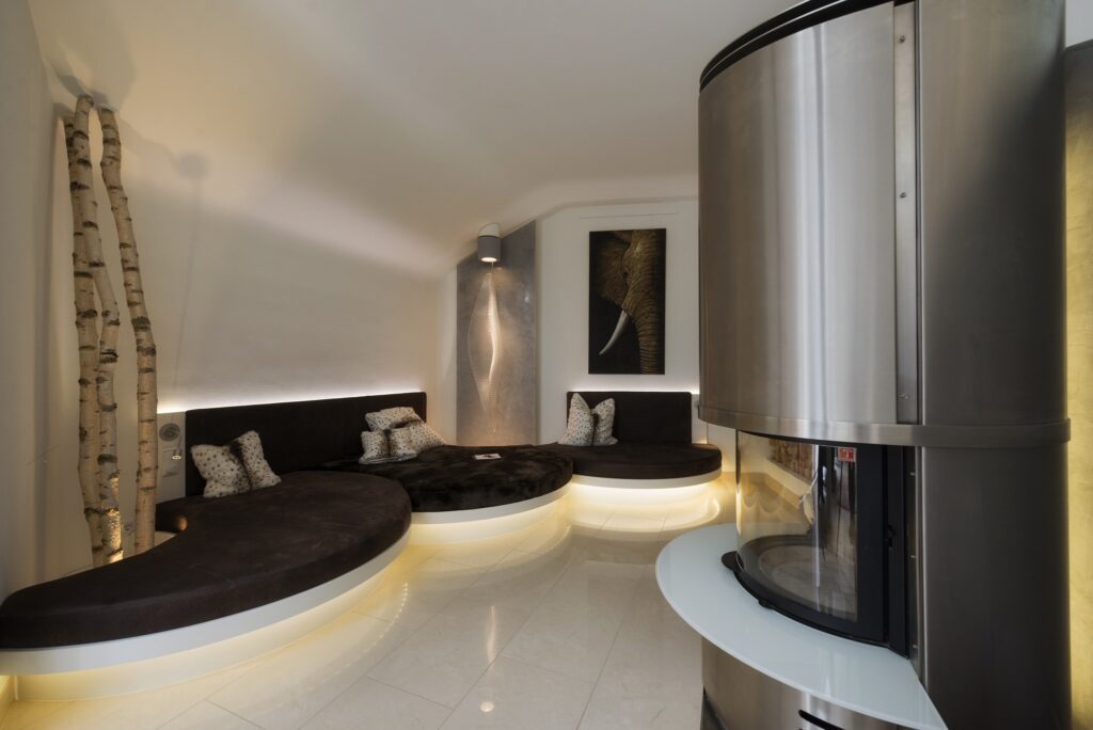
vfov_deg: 81.3
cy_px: 365
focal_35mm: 14
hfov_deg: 104.2
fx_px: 425
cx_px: 546
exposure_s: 1/25
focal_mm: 14
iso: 640
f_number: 8
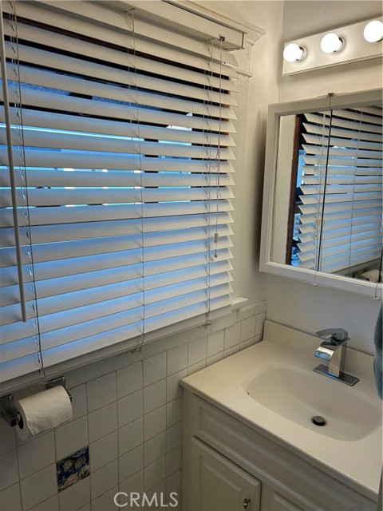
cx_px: 192
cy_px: 256
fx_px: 384
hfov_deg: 53.1
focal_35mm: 26
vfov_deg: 67.3
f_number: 1.5
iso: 50
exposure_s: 1/531
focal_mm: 5.7
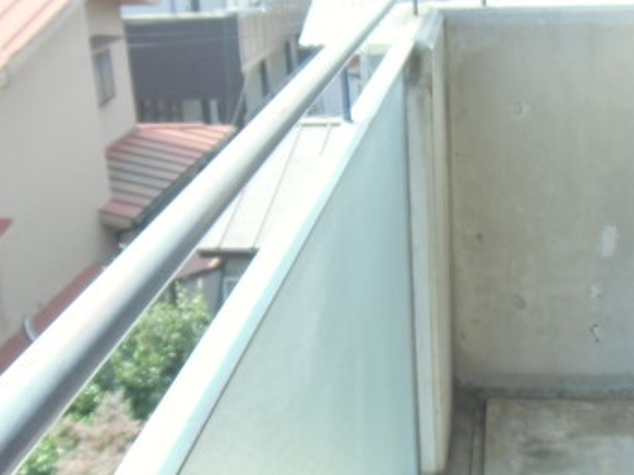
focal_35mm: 56
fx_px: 1025
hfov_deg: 34.3
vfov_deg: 26.1
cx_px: 366
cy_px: 275
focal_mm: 4.24
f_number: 3
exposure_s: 1/160
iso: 64
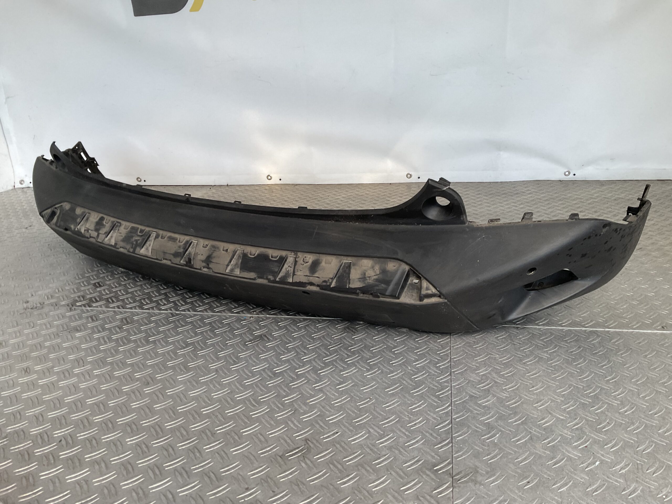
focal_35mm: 29
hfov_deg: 61.7
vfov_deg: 48.2
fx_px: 563
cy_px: 252
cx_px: 336
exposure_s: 1/120
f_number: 1.8
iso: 64
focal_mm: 3
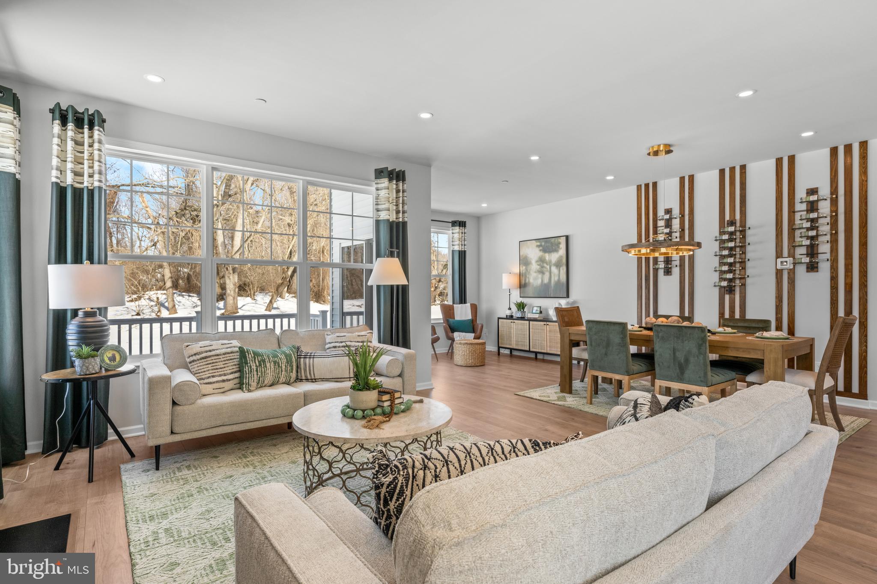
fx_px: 438
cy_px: 292
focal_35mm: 18
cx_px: 438
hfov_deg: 90.0
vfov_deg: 67.4
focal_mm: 18
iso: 320
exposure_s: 1/60
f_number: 7.1
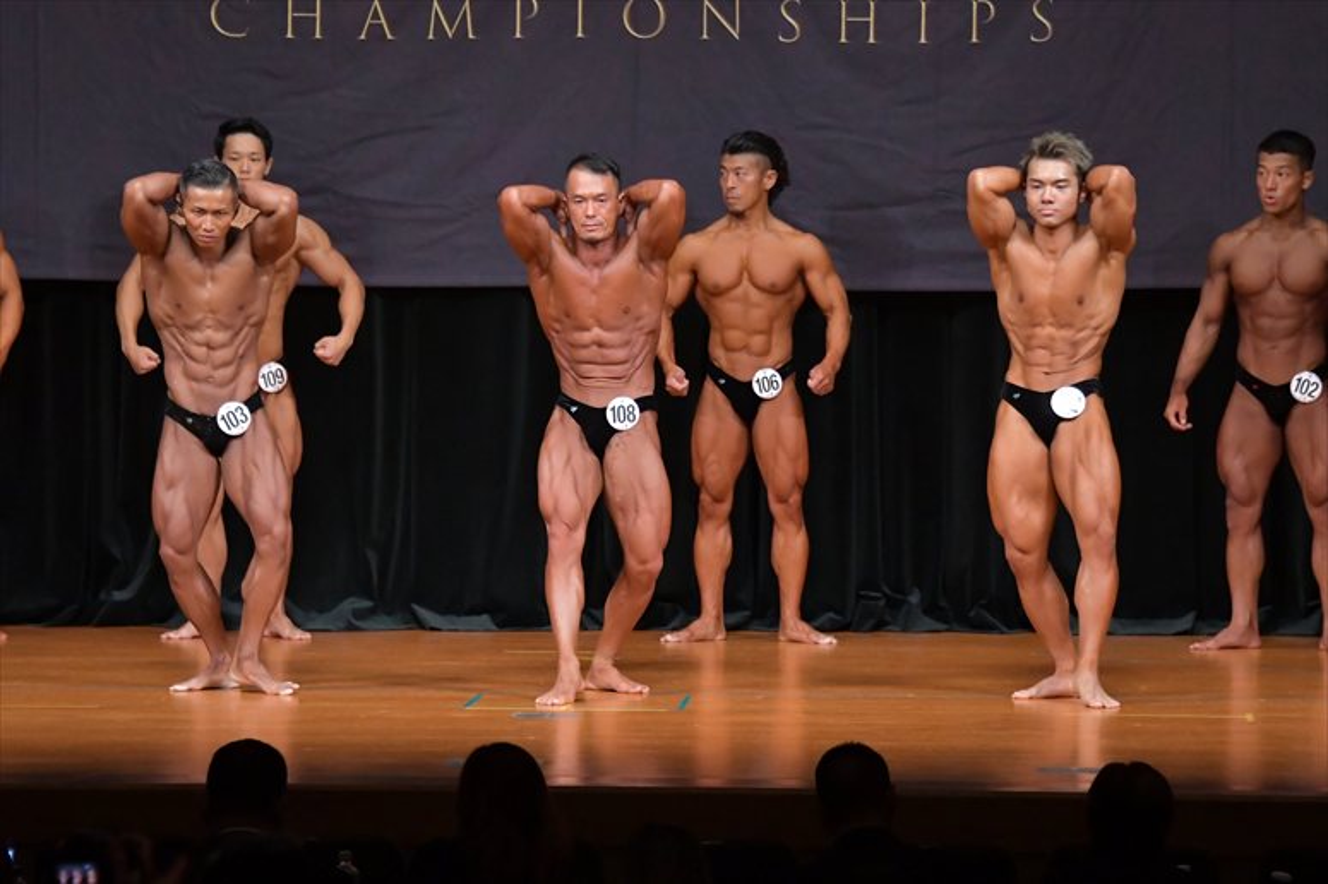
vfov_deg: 6.3
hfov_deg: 9.5
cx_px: 664
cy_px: 442
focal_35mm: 217
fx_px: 8001
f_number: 5.6
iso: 5000
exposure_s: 1/400
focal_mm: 145
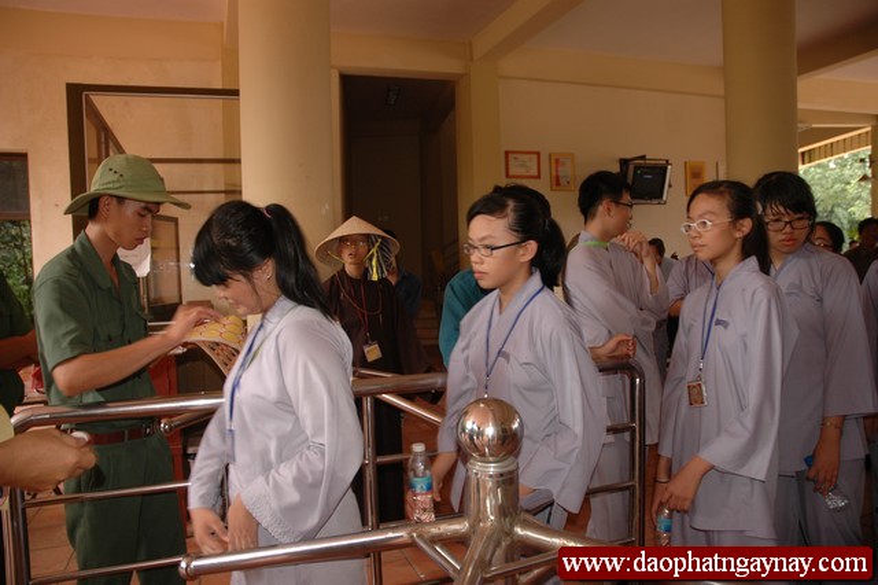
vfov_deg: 47.9
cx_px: 439
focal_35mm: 27
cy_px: 292
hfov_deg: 67.4
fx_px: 658
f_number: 3.5
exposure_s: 1/60
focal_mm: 18
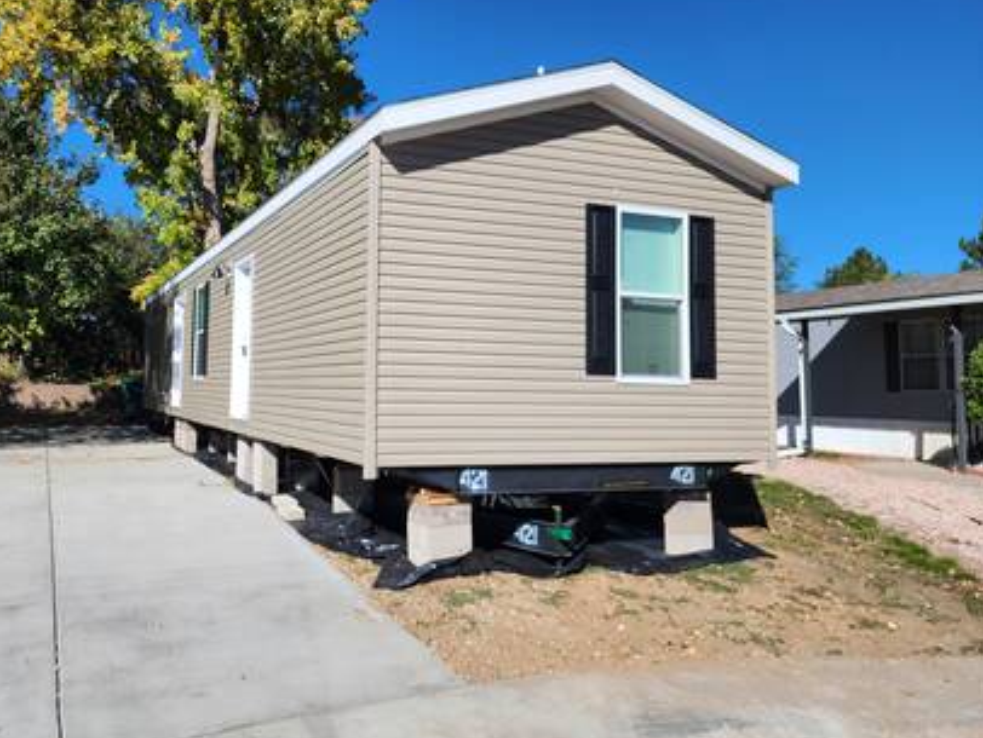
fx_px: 824
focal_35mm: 29
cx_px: 378
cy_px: 312
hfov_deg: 60.9
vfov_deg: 48.1
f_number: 1.8
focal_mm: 6.4
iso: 12
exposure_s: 1/1222
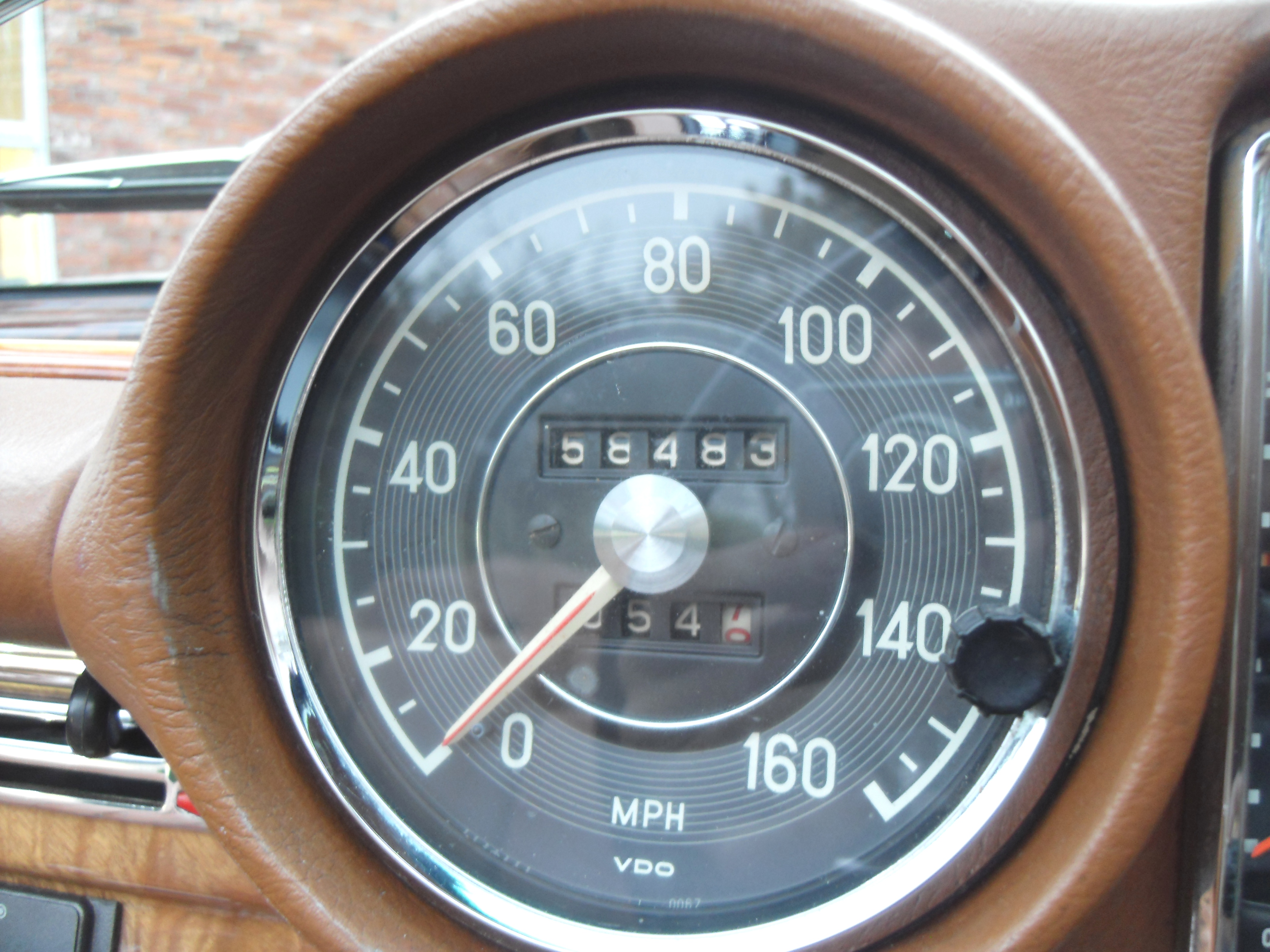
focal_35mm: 28
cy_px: 476
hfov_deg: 63.4
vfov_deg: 49.7
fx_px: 1027
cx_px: 635
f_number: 2.8
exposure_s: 1/8
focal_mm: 6
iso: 200
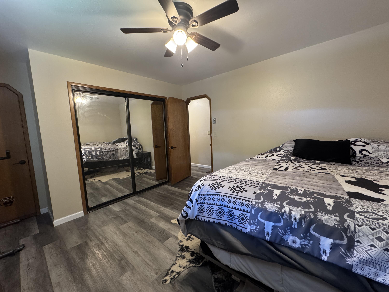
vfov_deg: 85.7
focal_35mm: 14
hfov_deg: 102.1
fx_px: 157
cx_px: 194
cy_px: 146
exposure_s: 1/60
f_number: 2.2
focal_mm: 2.22
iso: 400
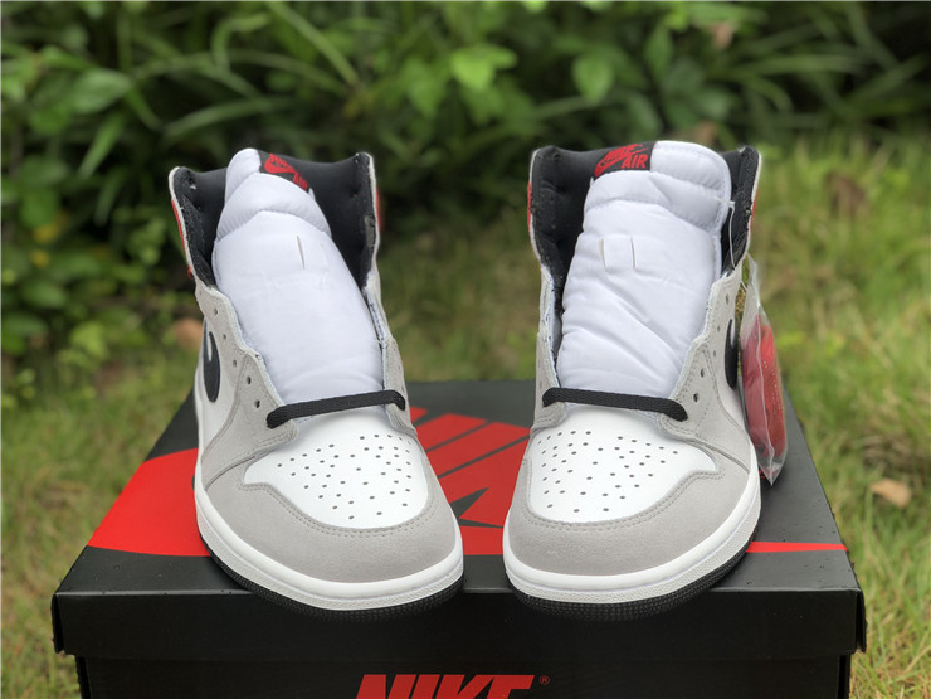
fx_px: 1399
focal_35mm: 52
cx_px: 466
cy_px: 350
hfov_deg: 36.8
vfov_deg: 28.0
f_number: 2.4
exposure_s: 1/120
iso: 20
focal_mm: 6
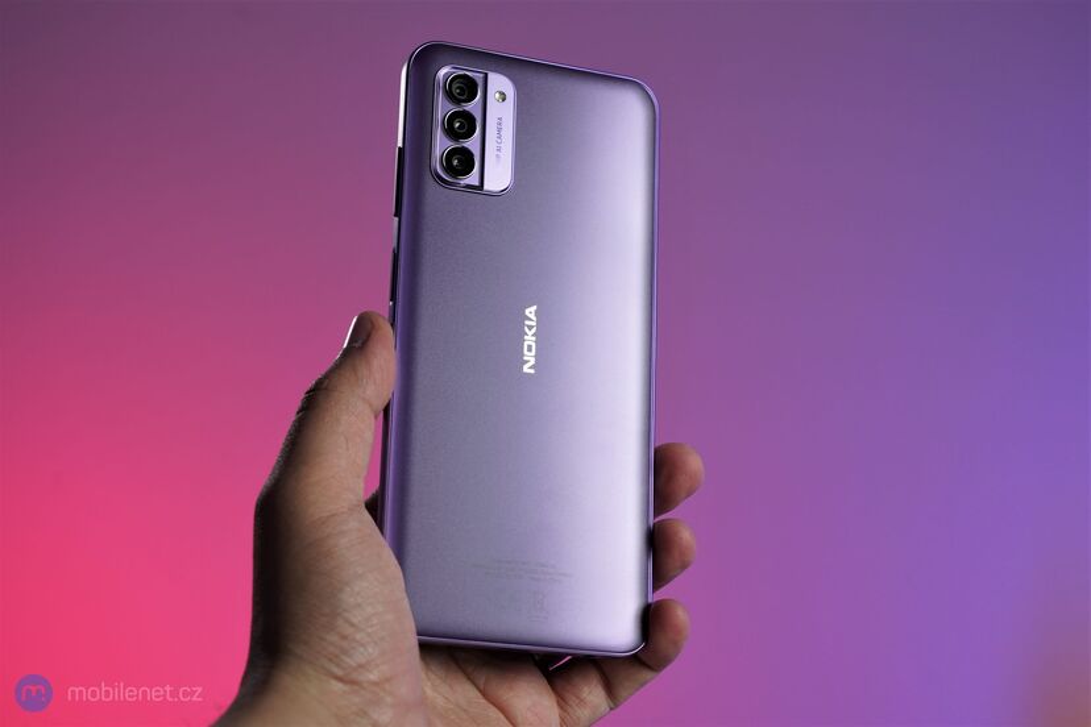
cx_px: 546
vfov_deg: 21.9
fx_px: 1879
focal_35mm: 62
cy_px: 364
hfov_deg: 32.4
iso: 800
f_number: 7.1
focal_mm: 62
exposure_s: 1/125
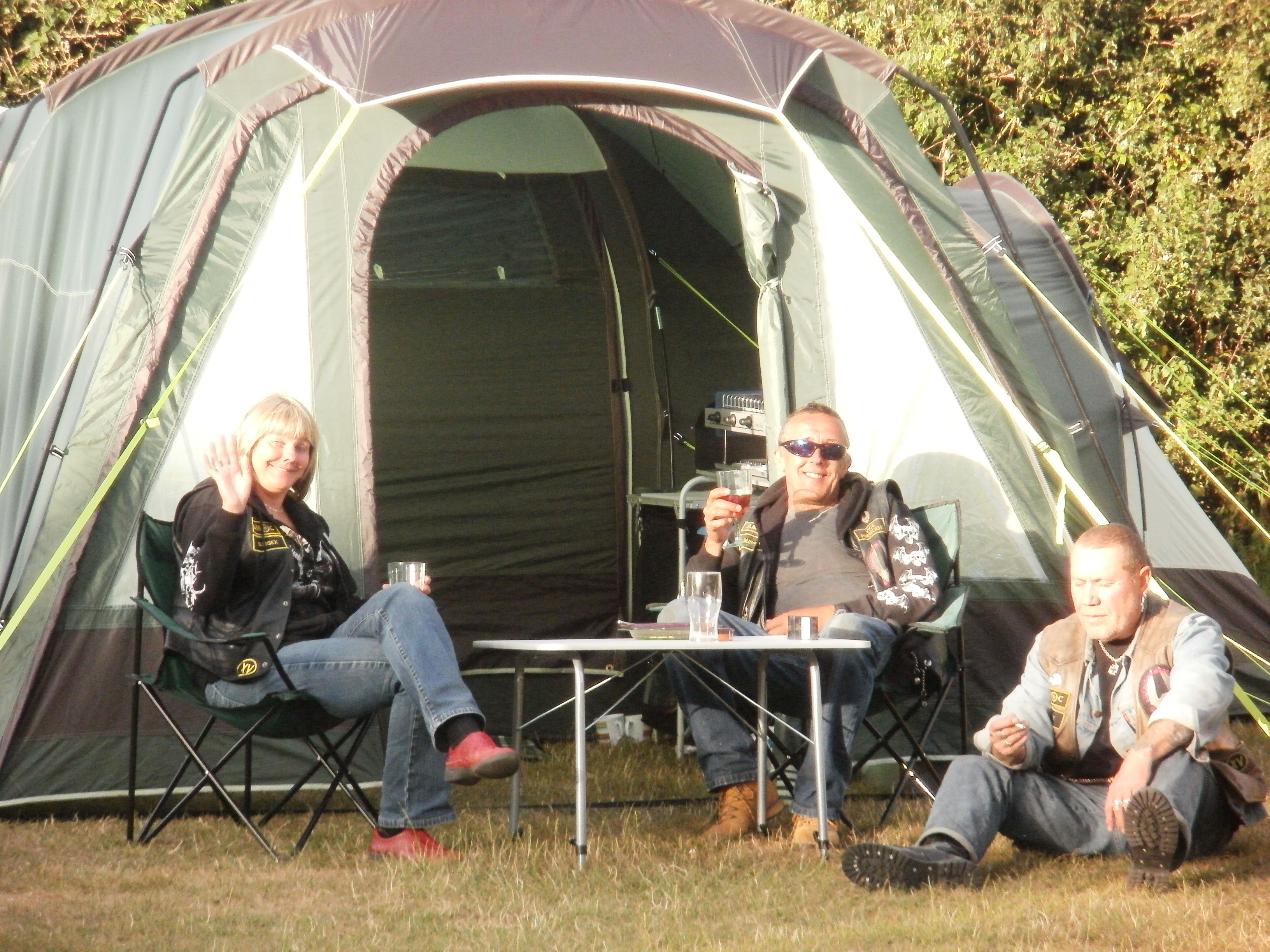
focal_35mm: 180
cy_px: 476
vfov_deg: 8.2
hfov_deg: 11.0
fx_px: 6604
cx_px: 635
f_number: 5.6
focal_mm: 31.5
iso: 400
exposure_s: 1/200
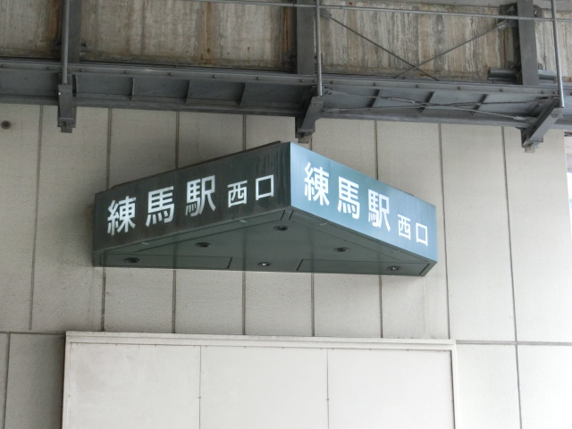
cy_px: 214
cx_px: 286
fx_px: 1322
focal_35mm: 80
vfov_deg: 18.4
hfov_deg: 24.4
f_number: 5.4
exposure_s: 1/80
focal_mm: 14.3
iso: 500
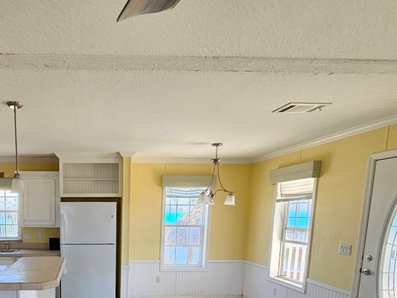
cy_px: 267
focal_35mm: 25
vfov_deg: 49.1
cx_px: 92
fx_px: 287
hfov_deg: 64.5
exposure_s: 1/120
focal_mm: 2.2
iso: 100
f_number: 2.2
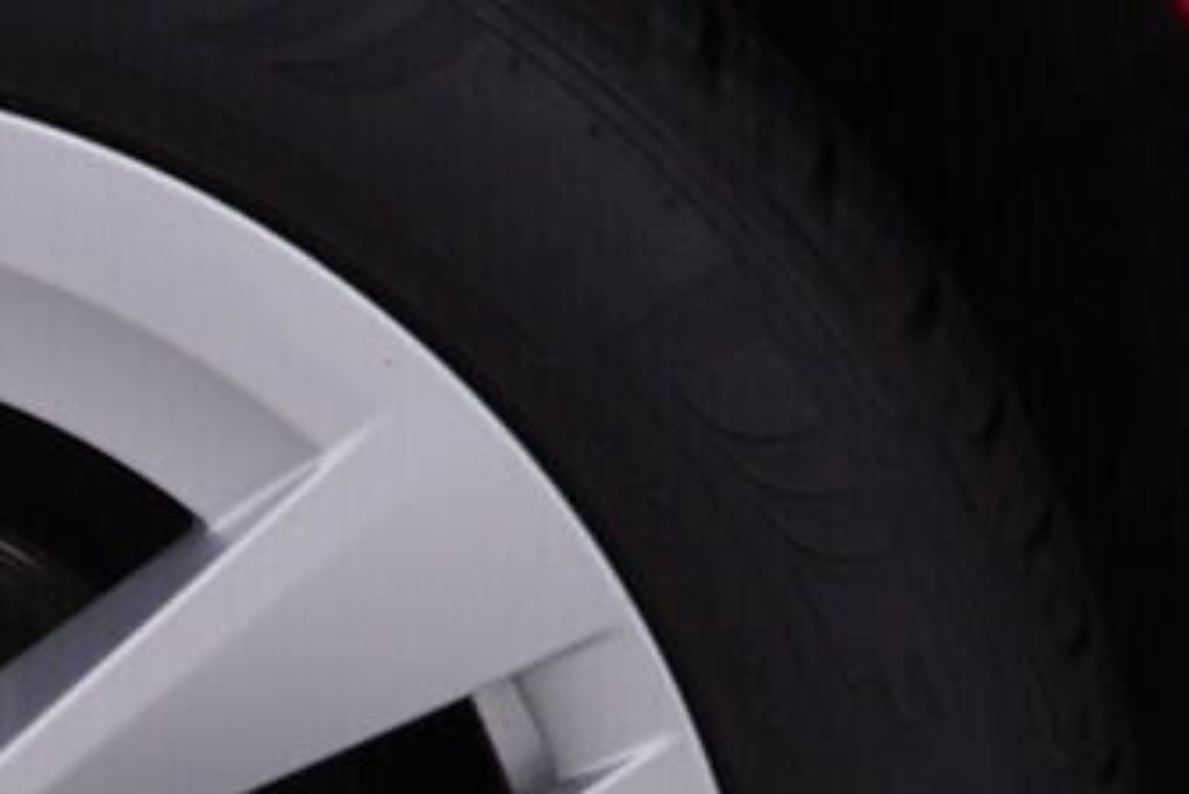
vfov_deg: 8.5
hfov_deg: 12.7
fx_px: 5121
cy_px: 1396
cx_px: -463
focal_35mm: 155
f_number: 4
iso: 125
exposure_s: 1/80
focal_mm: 24
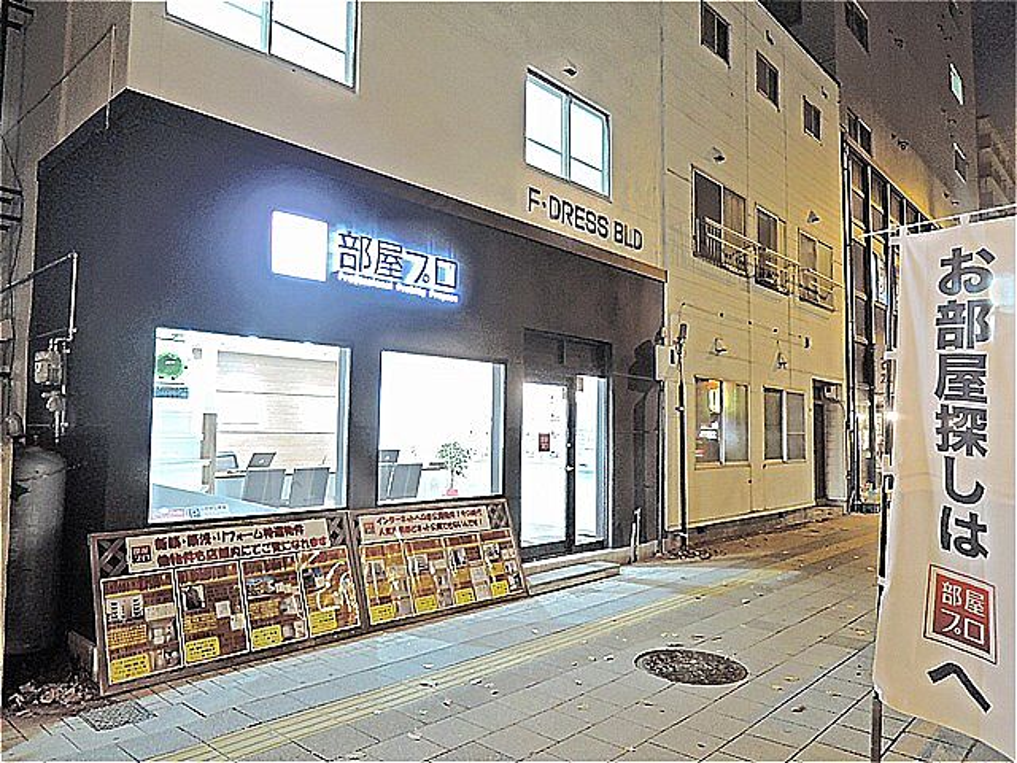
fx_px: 705
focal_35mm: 24
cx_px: 508
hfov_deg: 71.6
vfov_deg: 56.8
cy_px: 382
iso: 1000
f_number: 1.8
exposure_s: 1/15
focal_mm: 5.1
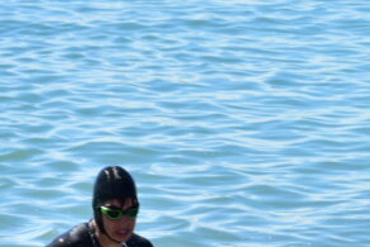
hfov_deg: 6.5
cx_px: 426
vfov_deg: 4.3
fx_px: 3236
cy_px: 343
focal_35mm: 315
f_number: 9
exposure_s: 1/250
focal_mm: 60
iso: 100
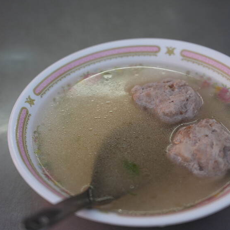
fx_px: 601
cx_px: 133
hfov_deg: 21.6
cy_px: 115
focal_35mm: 80
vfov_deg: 21.7
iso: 640
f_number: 5
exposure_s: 1/80
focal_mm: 62
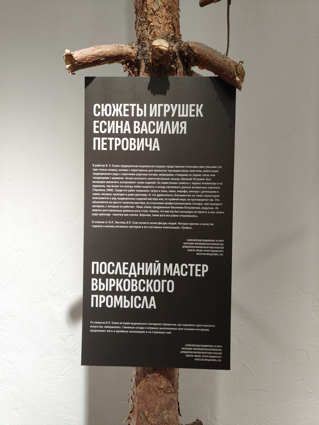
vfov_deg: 71.6
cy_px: 212
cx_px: 160
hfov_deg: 56.8
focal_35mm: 24
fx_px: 295
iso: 320
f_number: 1.8
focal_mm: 5.59
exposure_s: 1/100
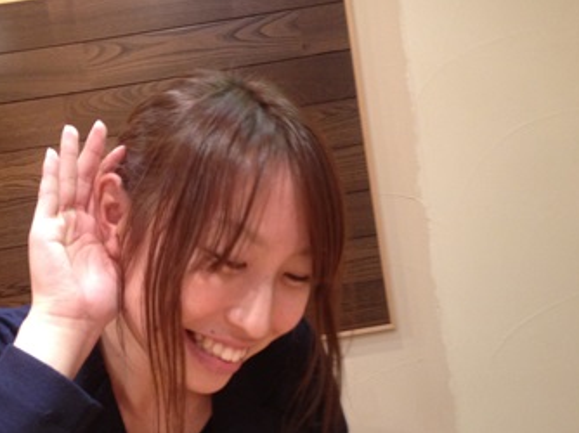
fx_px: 786
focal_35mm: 47
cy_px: 232
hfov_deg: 40.2
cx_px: 215
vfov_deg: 30.8
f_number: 2.4
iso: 250
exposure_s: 1/20
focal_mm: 4.28
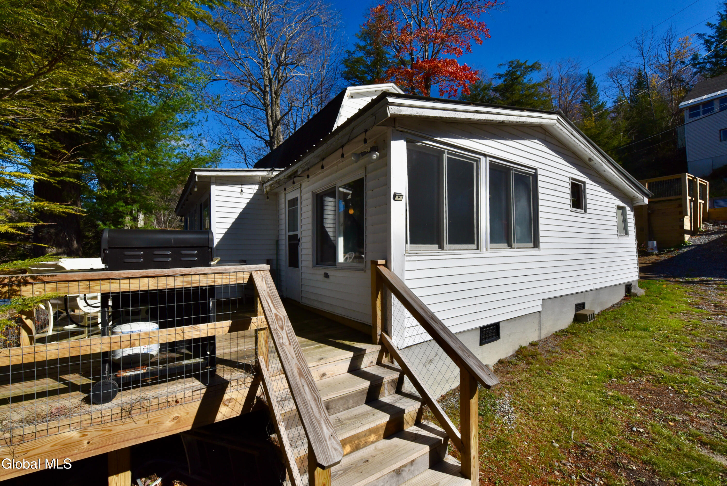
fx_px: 283
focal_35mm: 14
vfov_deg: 81.3
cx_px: 364
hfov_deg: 104.2
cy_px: 243
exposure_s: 1/1250
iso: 800
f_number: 16
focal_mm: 14
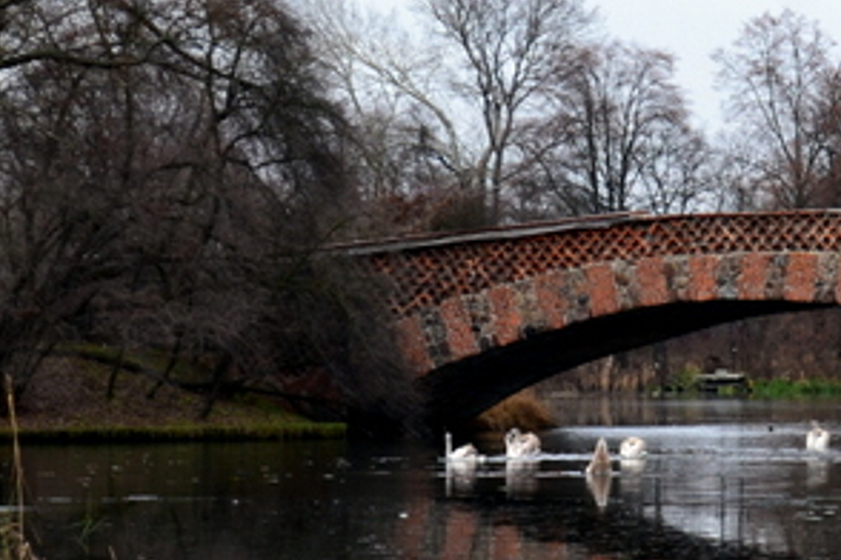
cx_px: 781
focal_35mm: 224
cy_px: 466
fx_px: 5241
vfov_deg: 6.1
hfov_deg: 9.1
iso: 400
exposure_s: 1/80
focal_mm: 55
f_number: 8
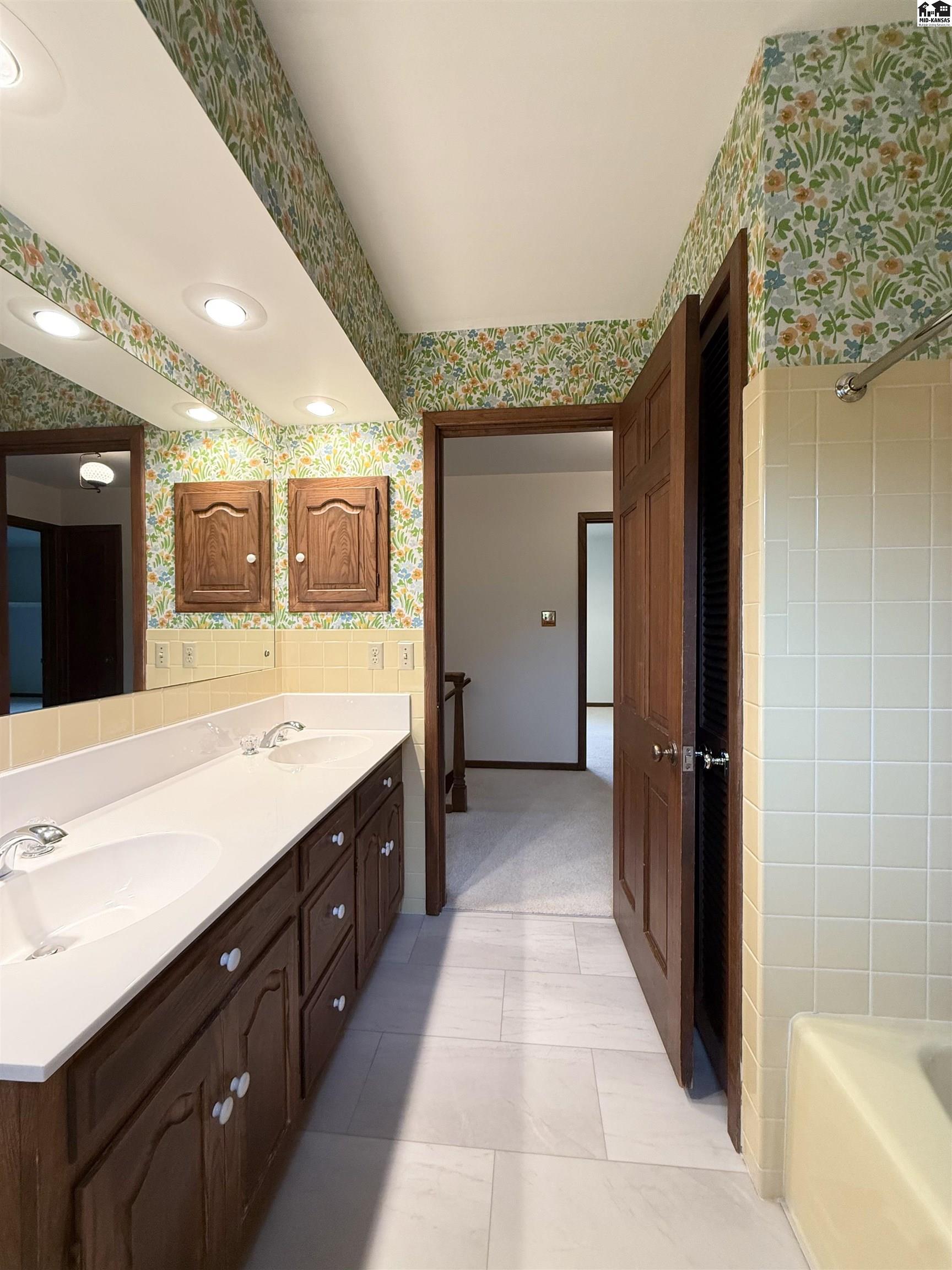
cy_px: 635
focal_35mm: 14
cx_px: 476
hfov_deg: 85.7
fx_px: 513
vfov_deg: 102.1
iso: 200
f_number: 2.2
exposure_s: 1/60
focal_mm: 2.22
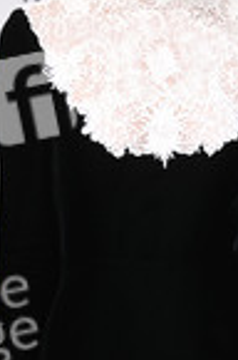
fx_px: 2481
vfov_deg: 8.3
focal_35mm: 249
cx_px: 181
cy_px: 211
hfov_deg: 5.5
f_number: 5.6
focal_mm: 90
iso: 500
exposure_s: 1/250
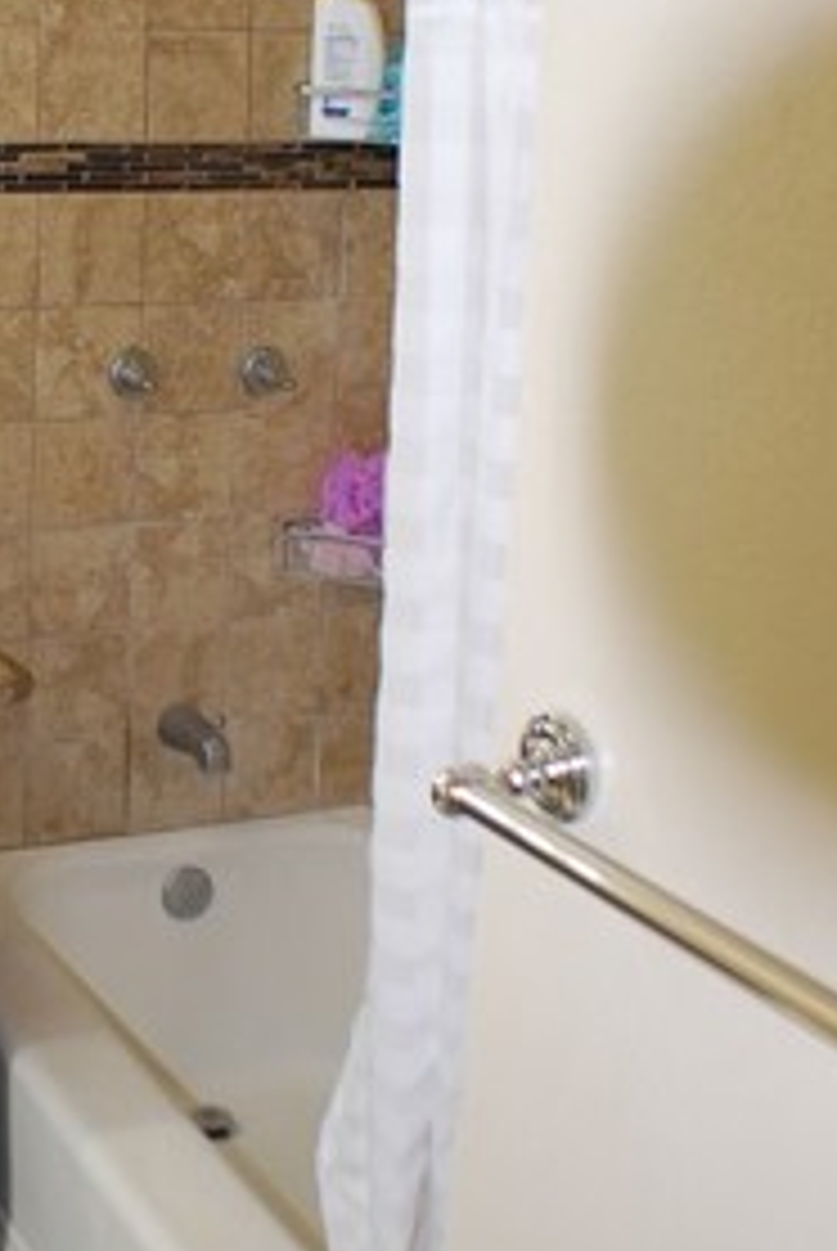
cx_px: -63
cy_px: 328
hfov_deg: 19.1
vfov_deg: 28.8
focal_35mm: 69
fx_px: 2400
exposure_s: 1/60
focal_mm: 20
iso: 200
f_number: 3.8
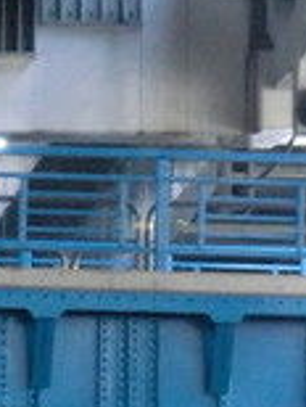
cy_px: 492
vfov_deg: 5.0
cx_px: -499
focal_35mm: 392
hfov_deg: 3.7
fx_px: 4608
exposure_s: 1/60
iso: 500
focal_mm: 10.5
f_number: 3.8
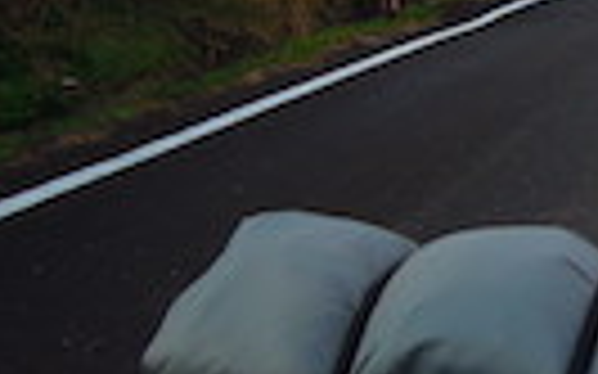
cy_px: -29
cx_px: 706
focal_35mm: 67
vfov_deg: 18.7
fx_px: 1091
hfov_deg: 27.2
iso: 160
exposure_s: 1/1600
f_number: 2.5
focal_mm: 4.3
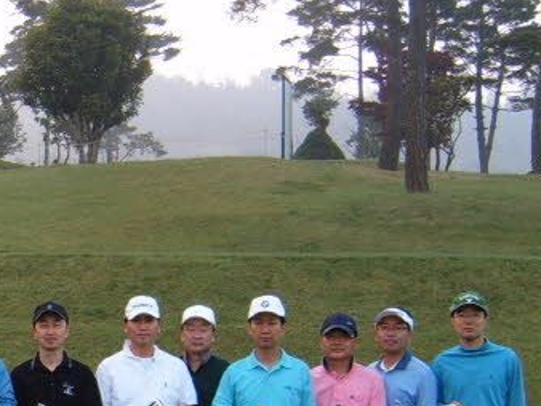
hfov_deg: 19.7
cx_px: -123
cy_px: 435
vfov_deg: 15.5
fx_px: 1454
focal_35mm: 93
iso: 63
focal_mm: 6.2
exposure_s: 1/30
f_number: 2.9
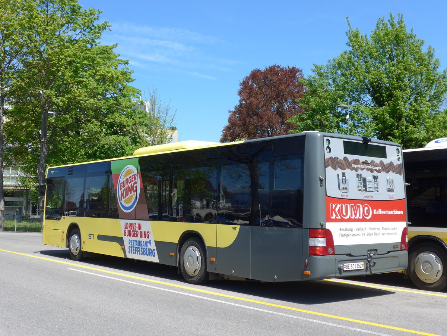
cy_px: 168
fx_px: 568
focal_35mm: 44
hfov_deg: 42.9
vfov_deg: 32.9
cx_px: 224
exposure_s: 1/1000
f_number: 2.8
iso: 80
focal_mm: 9
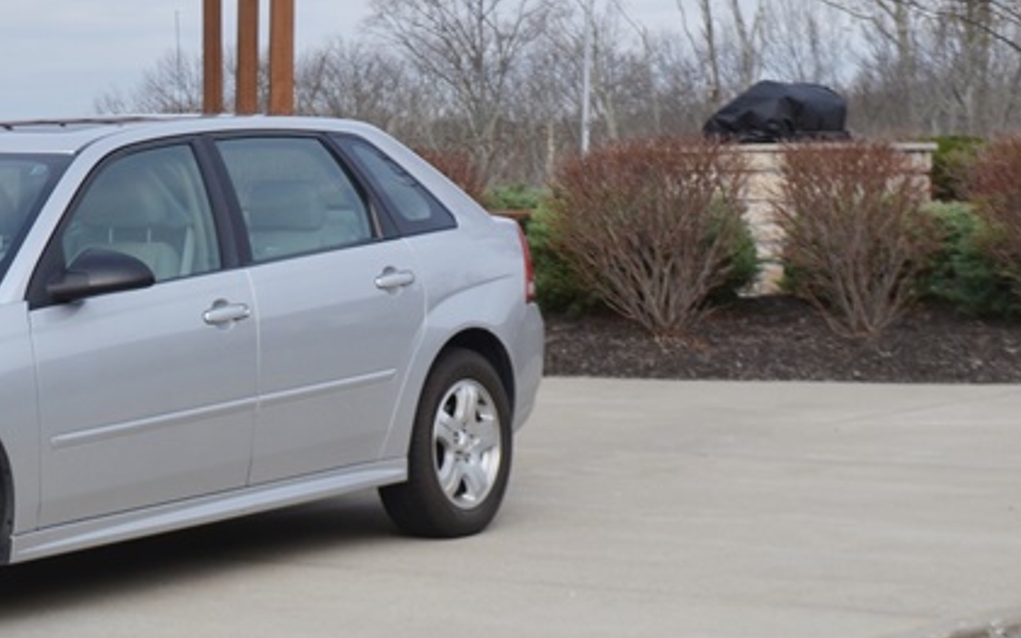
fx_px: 2927
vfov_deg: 12.4
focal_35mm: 105
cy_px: 440
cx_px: 223
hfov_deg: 19.6
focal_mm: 29
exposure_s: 1/200
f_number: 7.1
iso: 100
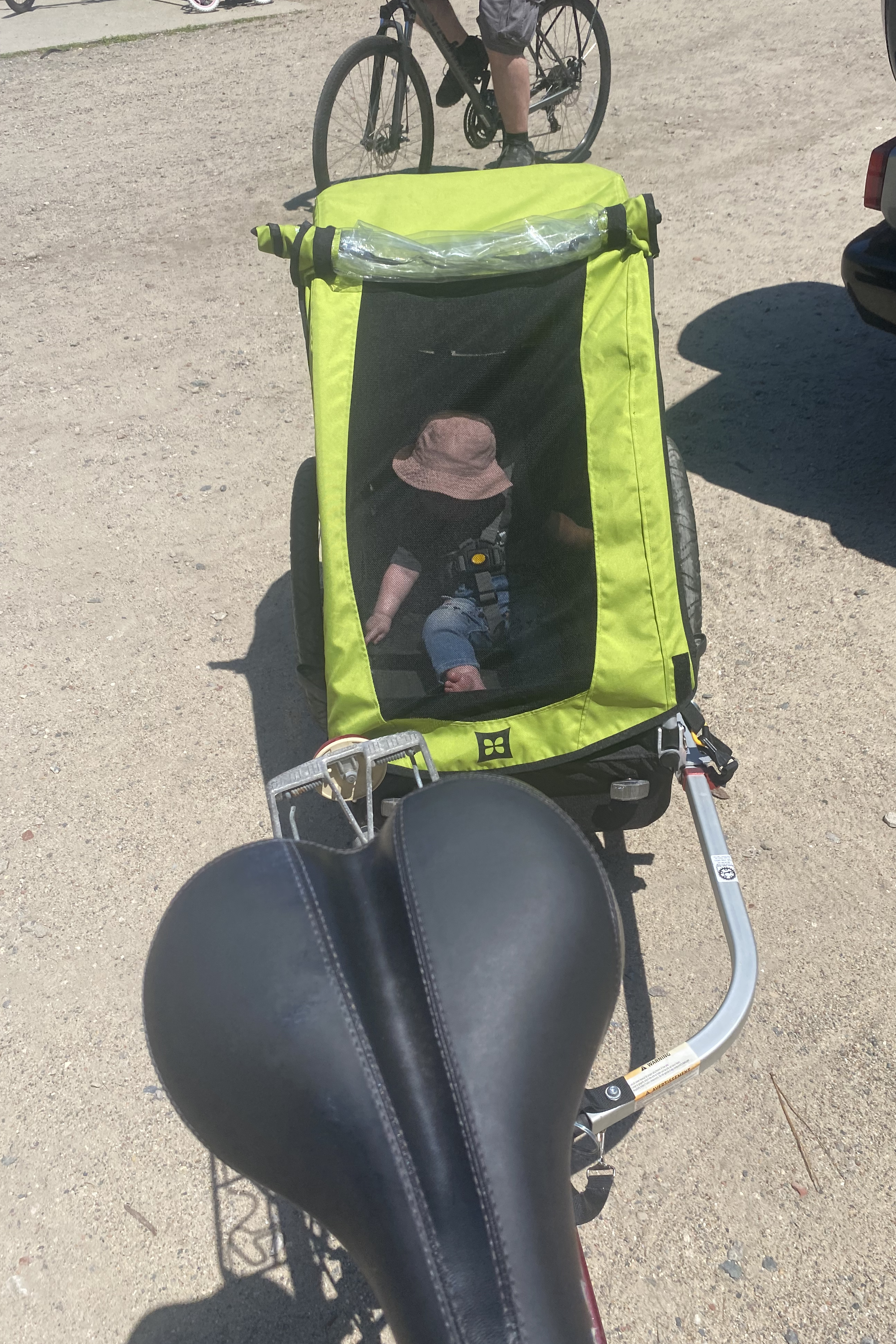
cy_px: 658
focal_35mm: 28
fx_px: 1045
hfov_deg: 46.2
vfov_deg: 65.5
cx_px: 517
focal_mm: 4.25
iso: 32
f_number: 1.8
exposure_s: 1/3610
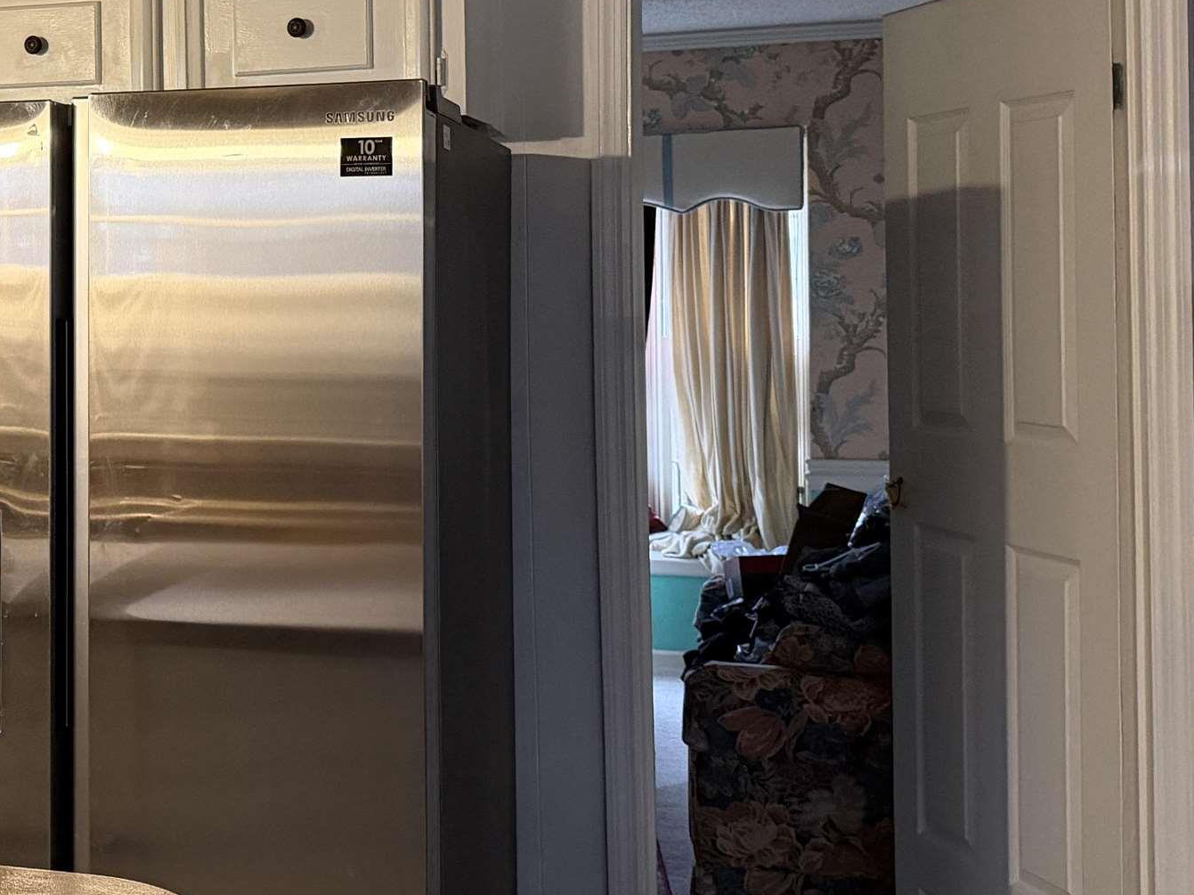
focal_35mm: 55
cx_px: 49
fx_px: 1897
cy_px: 275
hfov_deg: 32.6
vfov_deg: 26.3
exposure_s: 1/40
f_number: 1.78
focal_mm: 6.76
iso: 800
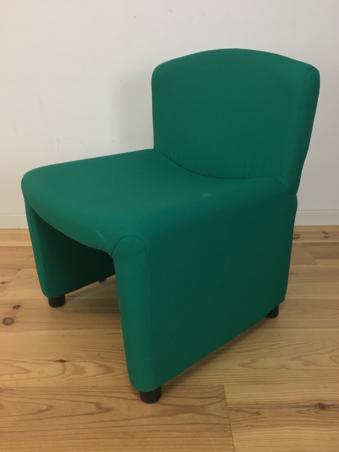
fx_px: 379
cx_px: 170
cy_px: 226
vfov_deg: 61.7
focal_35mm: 29
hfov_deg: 48.2
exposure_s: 1/33
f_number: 2.2
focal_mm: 4.15
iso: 40
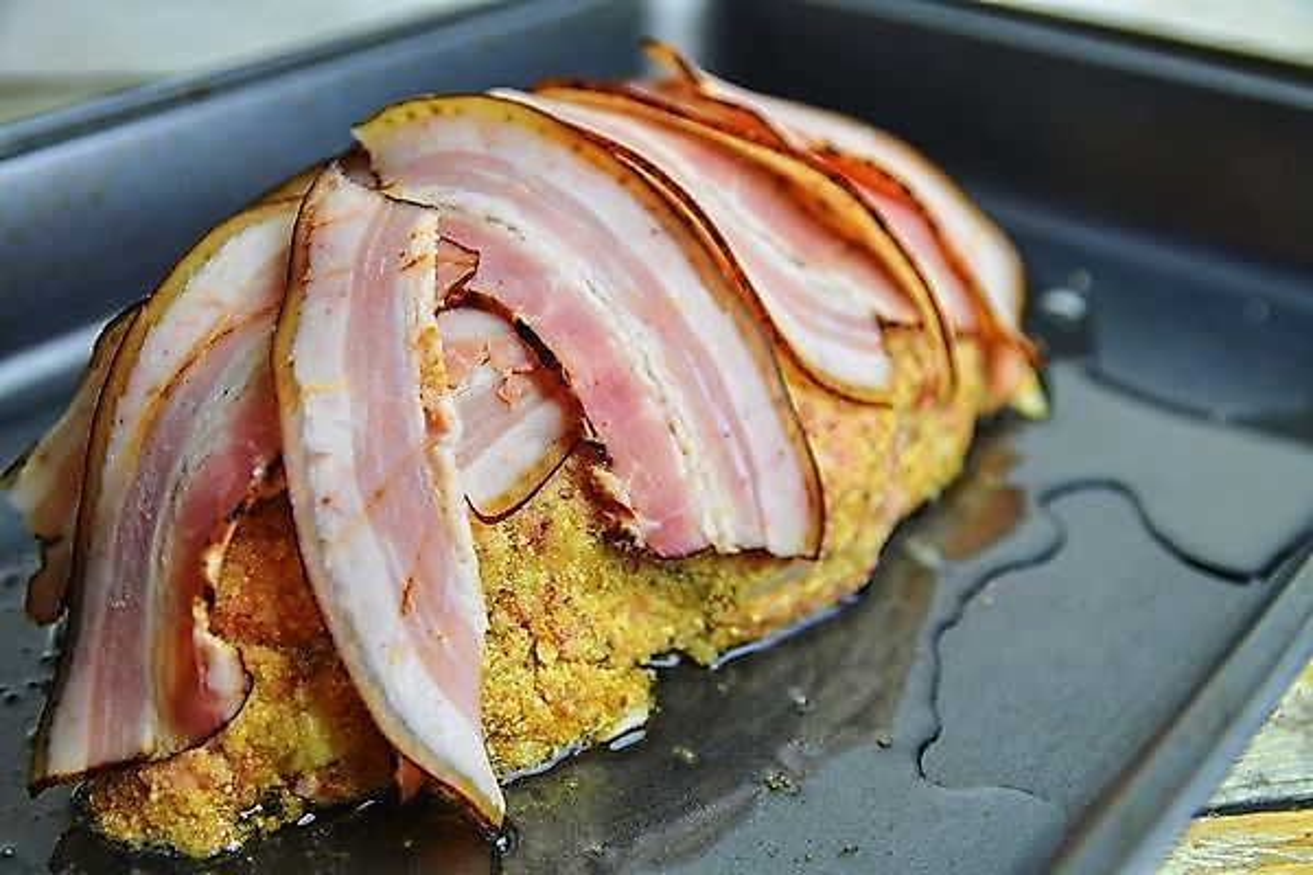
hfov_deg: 41.1
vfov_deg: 28.1
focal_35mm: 48
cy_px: 438
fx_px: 1751
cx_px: 656
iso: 50
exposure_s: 1/30
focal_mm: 32
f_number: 3.5
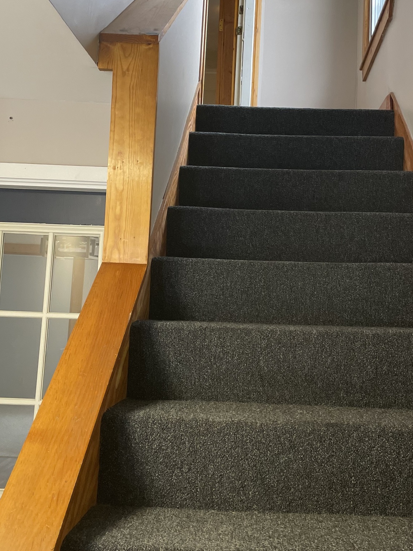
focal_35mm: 39
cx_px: 271
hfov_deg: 36.5
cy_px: 239
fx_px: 620
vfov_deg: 47.7
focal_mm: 4.2
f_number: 1.6
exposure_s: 1/60
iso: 320
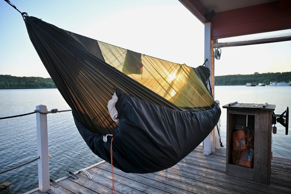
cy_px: 97
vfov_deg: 53.1
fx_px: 194
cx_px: 146
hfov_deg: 73.7
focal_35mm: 24
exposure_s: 1/40
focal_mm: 24
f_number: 4
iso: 100
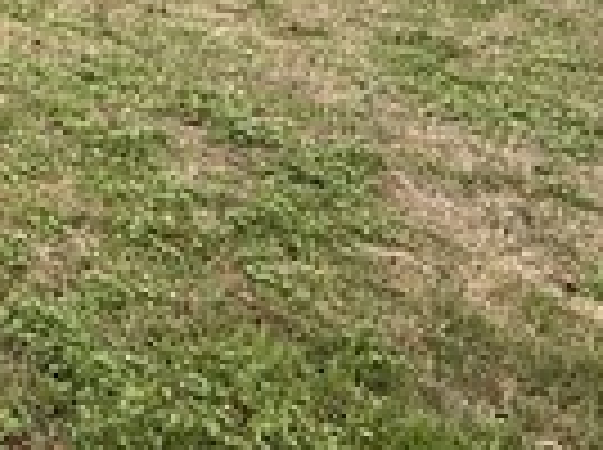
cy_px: -230
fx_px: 1165
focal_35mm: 67
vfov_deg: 19.1
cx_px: -392
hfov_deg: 21.9
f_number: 2.2
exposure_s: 1/160
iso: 50
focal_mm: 2.22
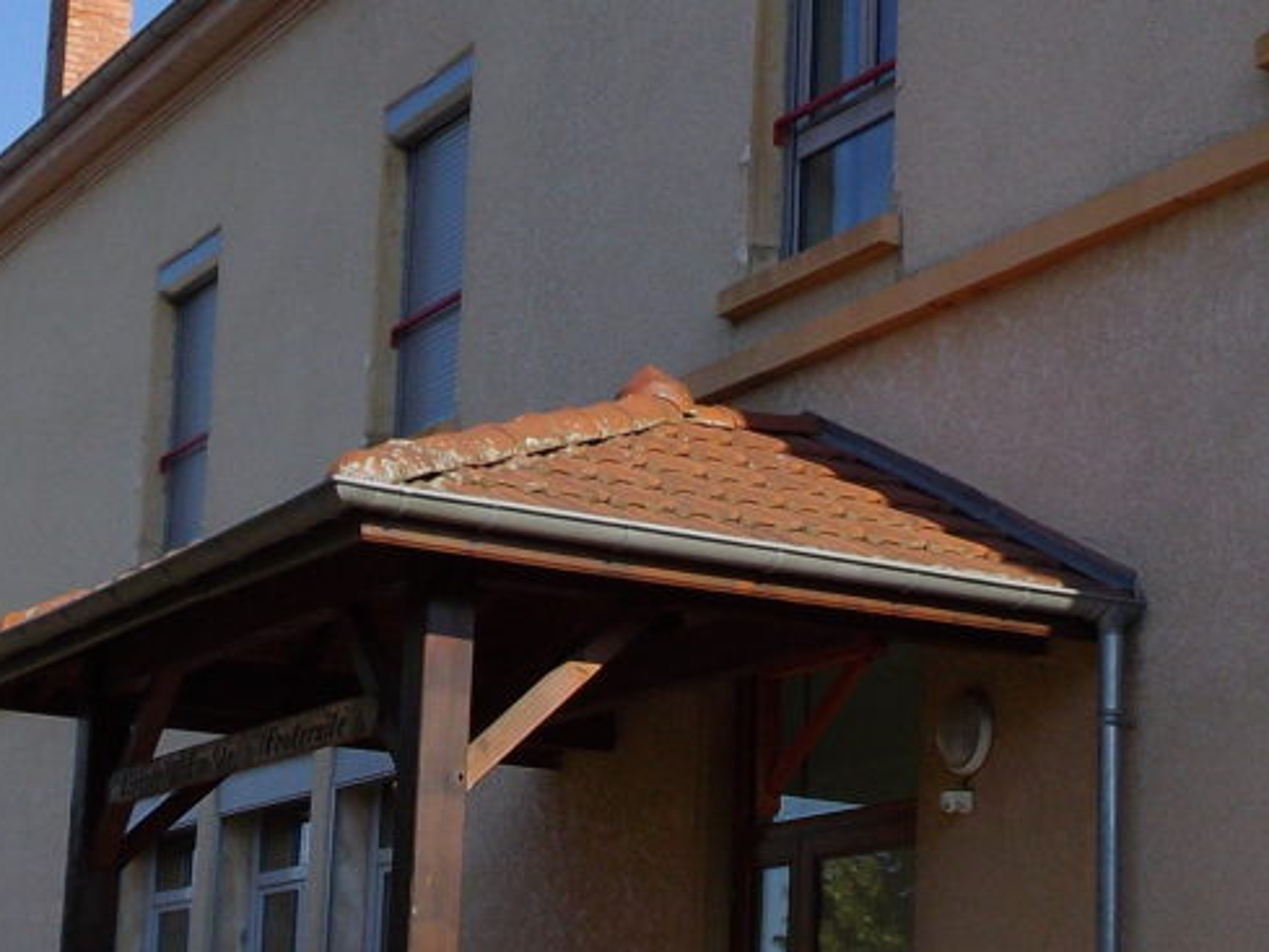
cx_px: 649
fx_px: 3227
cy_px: 643
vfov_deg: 16.7
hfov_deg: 22.2
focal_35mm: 88
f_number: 3.1
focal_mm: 5
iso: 100
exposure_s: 1/1000
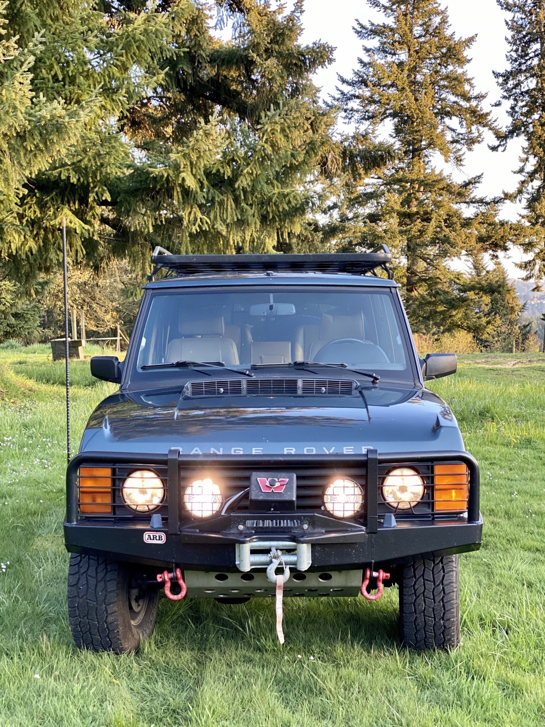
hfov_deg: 28.0
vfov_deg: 36.8
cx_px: 272
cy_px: 364
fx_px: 1092
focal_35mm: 52
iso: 100
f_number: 2
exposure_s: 1/122
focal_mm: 6
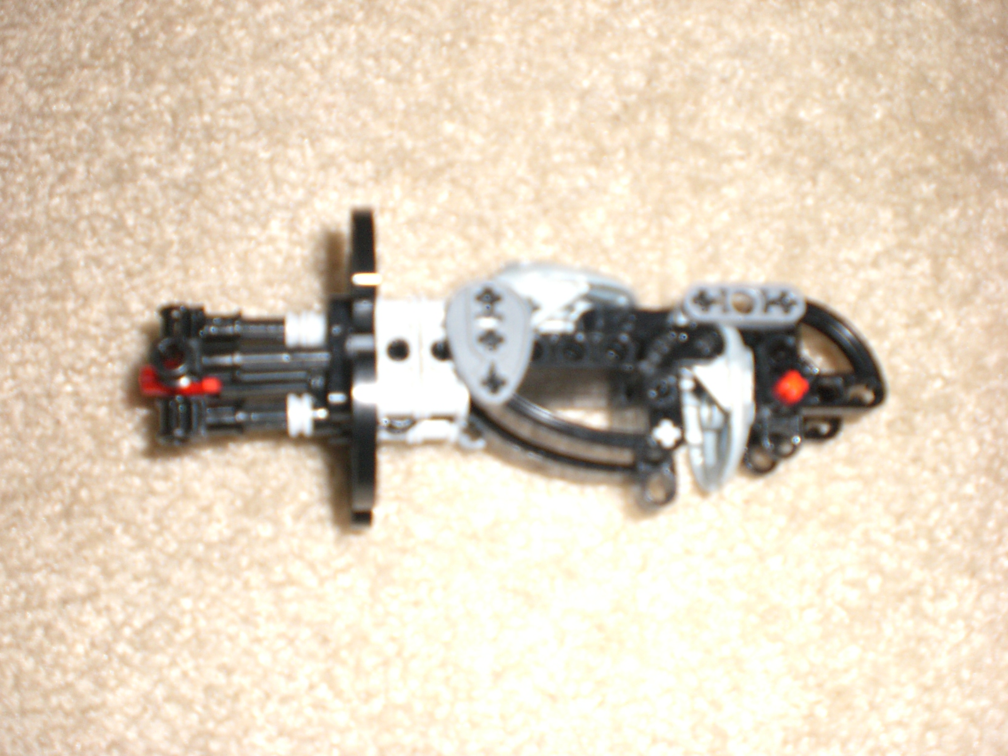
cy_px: 378
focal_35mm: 38
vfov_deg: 37.7
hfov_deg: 49.0
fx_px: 1107
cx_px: 504
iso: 200
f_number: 3.1
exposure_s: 1/60
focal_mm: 6.3
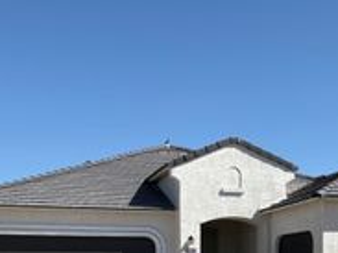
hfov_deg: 27.4
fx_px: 693
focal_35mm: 71
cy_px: 300
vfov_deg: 19.5
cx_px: 177
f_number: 1.6
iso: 50
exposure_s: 1/4608
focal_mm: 5.96
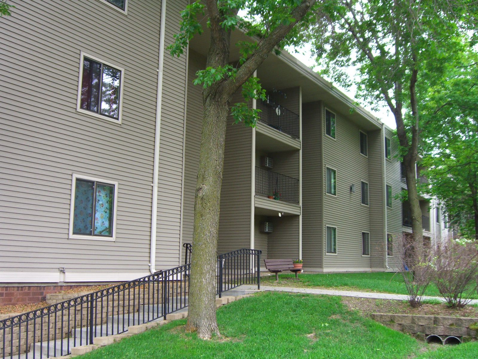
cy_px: 180
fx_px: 525
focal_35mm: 38
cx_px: 239
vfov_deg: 37.7
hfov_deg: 49.0
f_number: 2.8
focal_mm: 7.9
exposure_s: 1/100
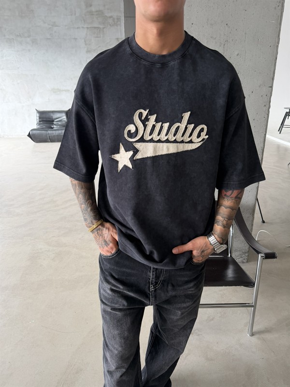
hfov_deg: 56.8
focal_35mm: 24
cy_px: 194
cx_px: 145
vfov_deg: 71.6
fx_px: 268
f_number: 1.78
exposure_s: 1/172
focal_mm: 6.76
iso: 80
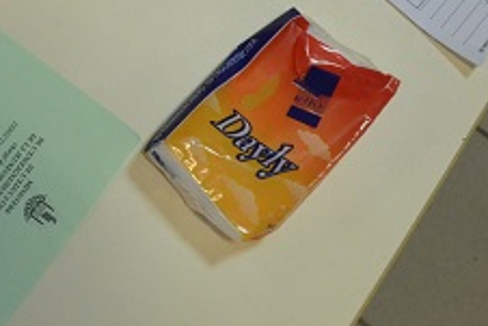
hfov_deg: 23.1
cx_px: -146
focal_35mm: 78
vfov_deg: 16.7
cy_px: -72
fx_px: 1058
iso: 2500
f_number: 6.3
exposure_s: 1/160
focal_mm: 18
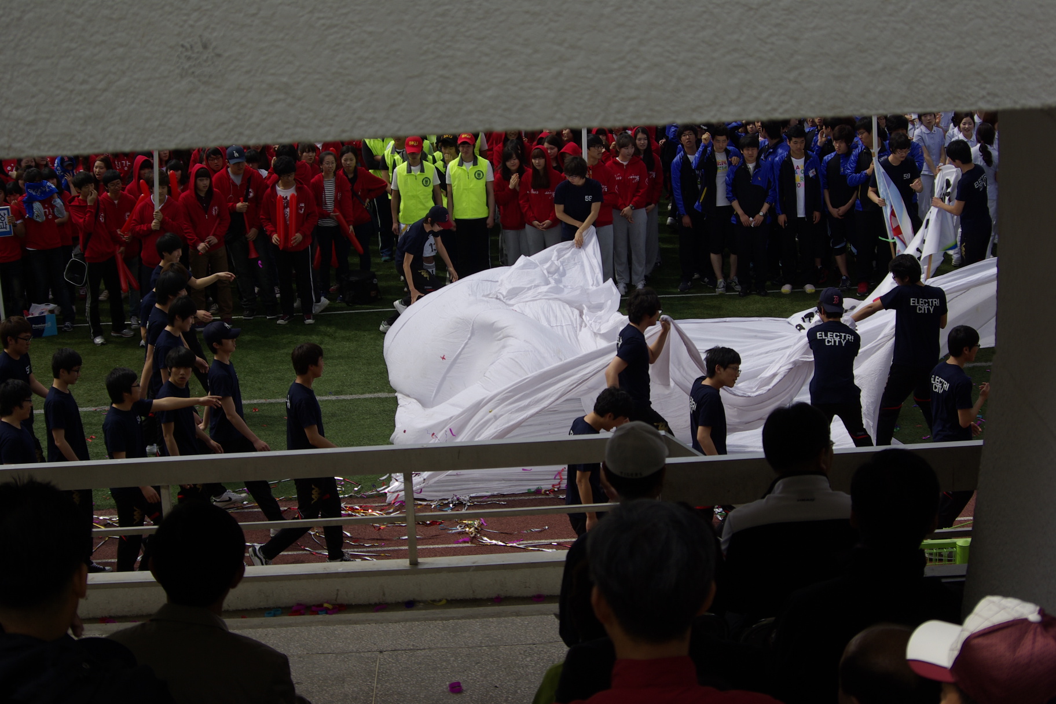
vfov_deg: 18.2
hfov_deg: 27.0
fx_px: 2200
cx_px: 528
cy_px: 352
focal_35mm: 75
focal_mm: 50
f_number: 8
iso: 100
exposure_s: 1/500
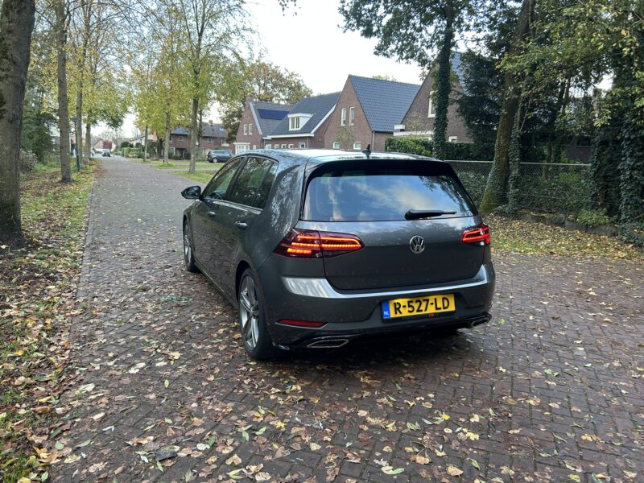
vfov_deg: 53.1
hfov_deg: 67.3
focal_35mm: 26
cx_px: 322
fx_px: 484
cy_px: 242
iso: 80
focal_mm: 5.7
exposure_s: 1/108
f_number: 1.5
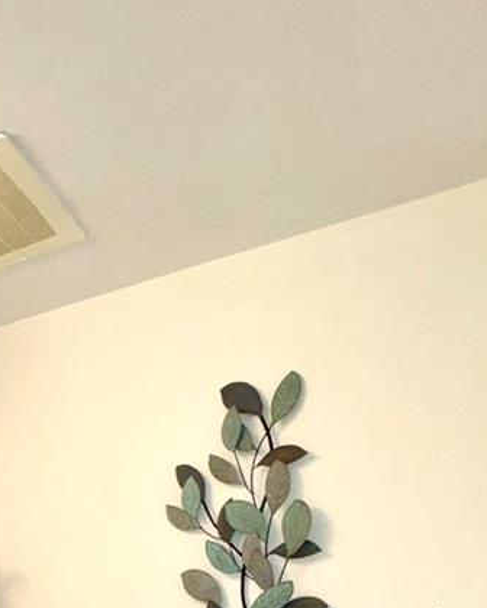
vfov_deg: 36.8
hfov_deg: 33.9
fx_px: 703
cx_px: -29
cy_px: 717
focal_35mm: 39
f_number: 2.2
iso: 80
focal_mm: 2.22
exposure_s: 1/62
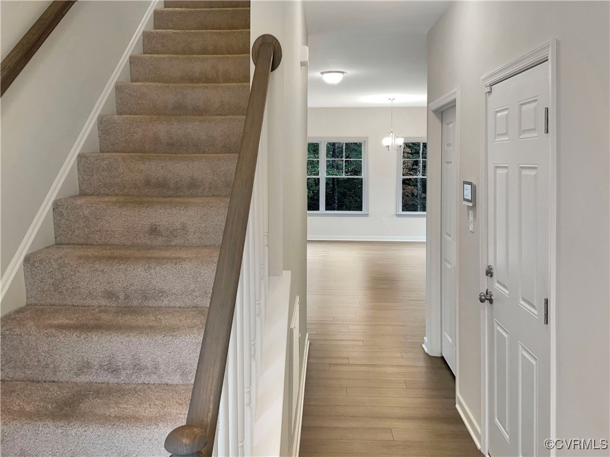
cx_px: 305
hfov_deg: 61.7
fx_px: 511
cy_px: 228
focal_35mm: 29
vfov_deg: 48.2
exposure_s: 1/13
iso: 16
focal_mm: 3
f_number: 1.8
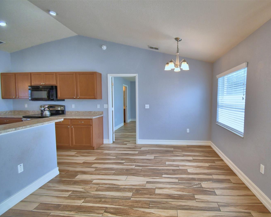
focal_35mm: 17
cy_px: 109
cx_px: 162
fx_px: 136
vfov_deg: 77.0
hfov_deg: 88.6
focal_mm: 10
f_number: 4.5
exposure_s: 1/125
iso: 360
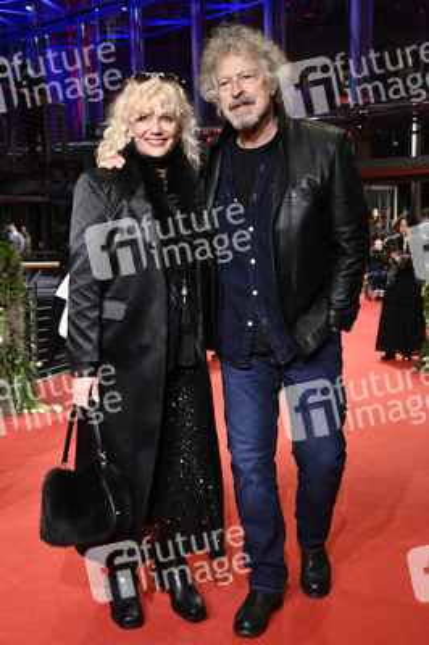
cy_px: 322
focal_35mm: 48
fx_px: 859
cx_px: 214
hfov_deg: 28.0
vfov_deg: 41.1
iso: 5000
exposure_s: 1/200
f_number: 5
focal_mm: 48
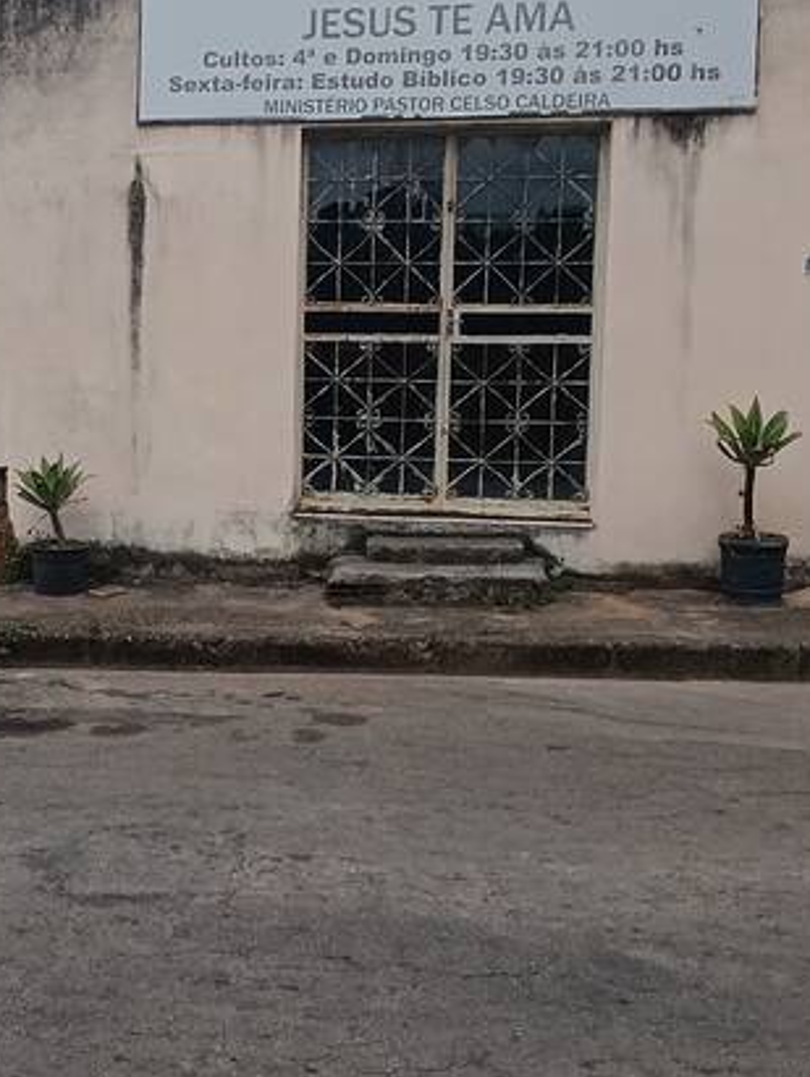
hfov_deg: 32.9
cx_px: 102
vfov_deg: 44.6
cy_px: 443
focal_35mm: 42
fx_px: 1308
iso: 50
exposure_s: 1/389
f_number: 2.2
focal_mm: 1.65
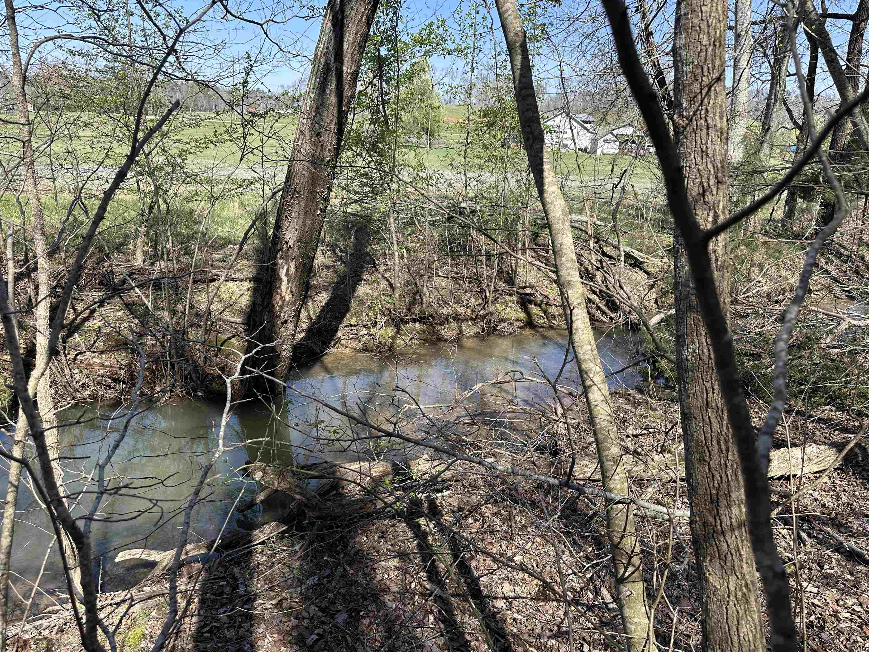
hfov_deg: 71.6
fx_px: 602
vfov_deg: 56.8
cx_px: 434
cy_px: 326
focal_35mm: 24
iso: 80
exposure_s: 1/1374
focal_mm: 6.86
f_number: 1.78
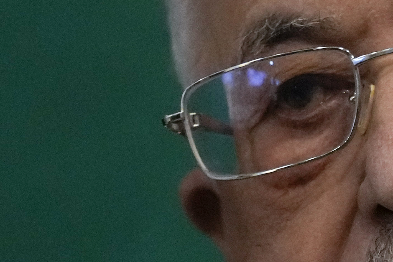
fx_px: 12967
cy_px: 80
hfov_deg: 1.7
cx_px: 572
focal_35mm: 1188
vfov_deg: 1.2
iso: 5000
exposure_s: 1/250
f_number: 3.2
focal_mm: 200
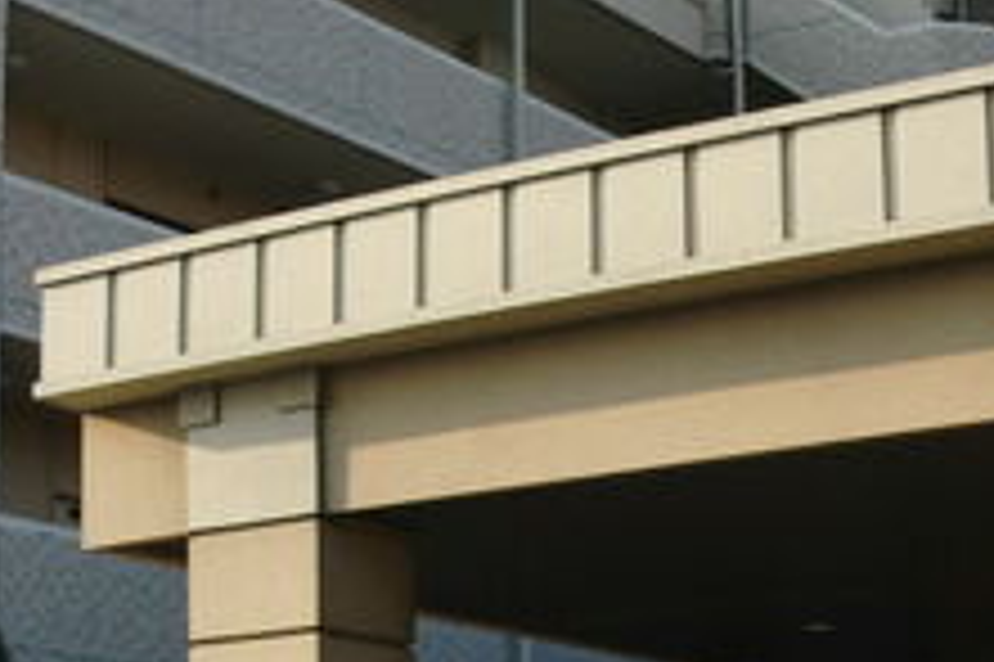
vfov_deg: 13.5
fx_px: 2731
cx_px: 675
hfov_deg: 20.5
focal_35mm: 99
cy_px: 721
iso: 64
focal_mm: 6.3
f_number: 3.1
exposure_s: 1/500
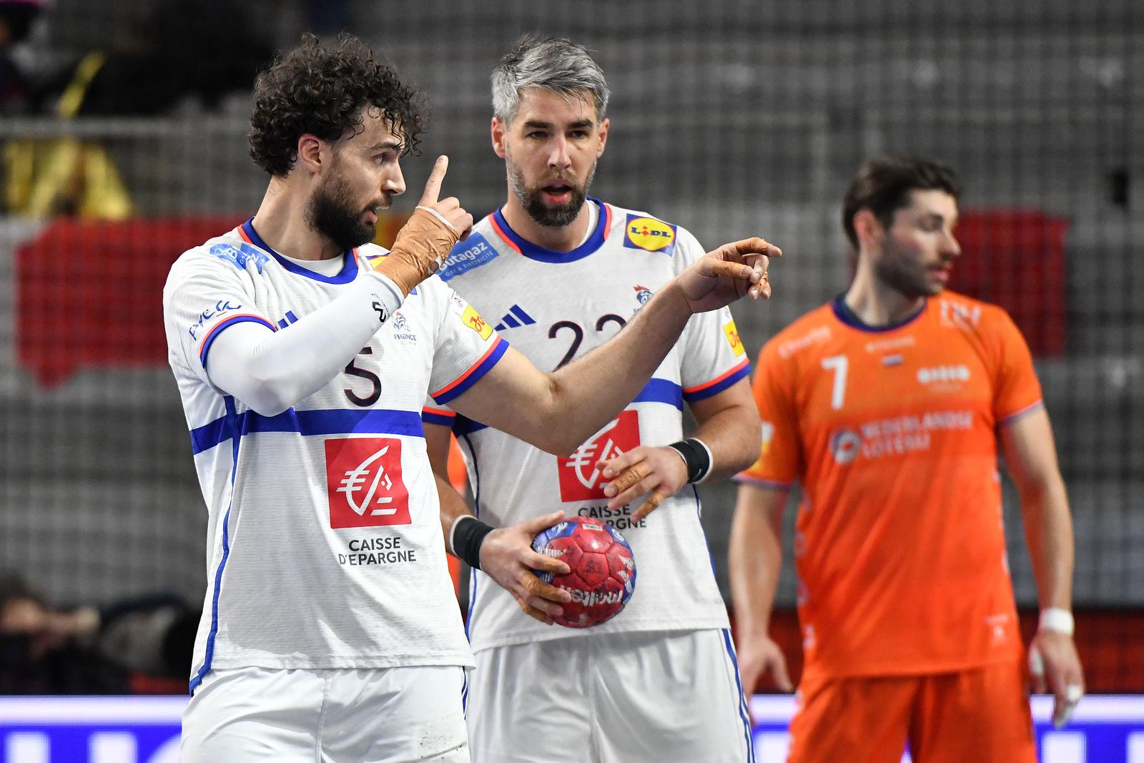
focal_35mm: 340
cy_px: 382
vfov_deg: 4.0
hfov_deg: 6.1
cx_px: 572
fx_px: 10805
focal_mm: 340
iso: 3200
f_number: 4
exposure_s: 1/1250
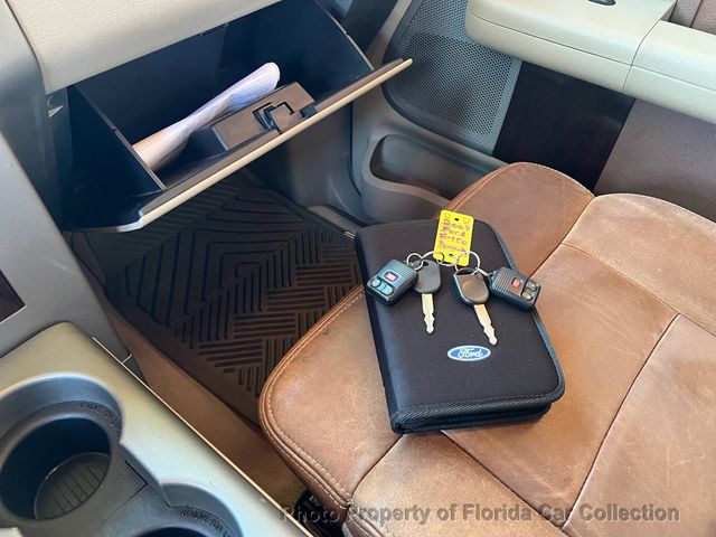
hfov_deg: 67.3
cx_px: 358
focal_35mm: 26
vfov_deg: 53.1
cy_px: 268
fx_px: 538
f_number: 1.5
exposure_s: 1/60
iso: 400
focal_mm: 5.7
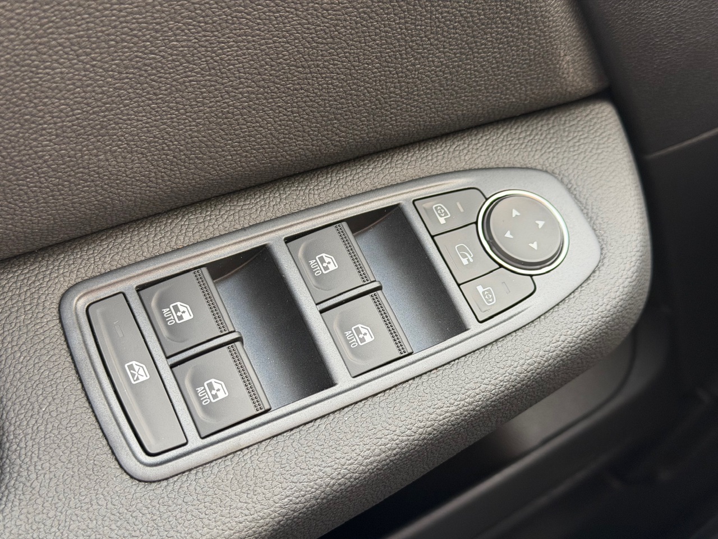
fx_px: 996
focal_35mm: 48
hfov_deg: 39.7
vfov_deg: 30.3
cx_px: 359
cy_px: 270
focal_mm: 6.76
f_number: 1.78
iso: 100
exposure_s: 1/79
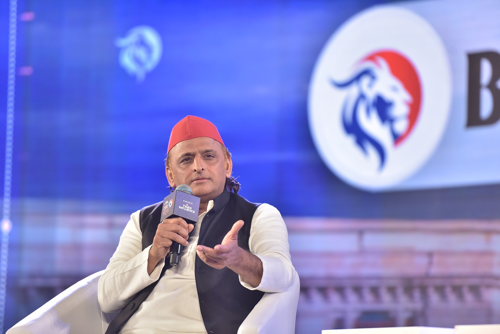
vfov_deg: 6.9
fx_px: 2778
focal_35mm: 200
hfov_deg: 10.3
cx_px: 250
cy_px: 167
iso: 800
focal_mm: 200
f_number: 2.8
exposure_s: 1/250
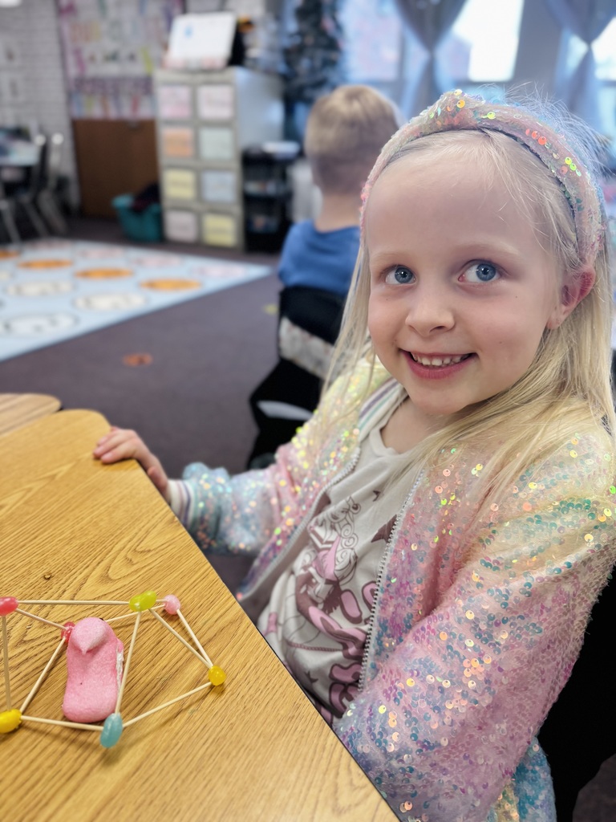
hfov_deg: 56.8
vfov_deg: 71.6
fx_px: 569
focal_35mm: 24
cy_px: 411
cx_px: 308
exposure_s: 1/120
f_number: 1.78
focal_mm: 6.76
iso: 160
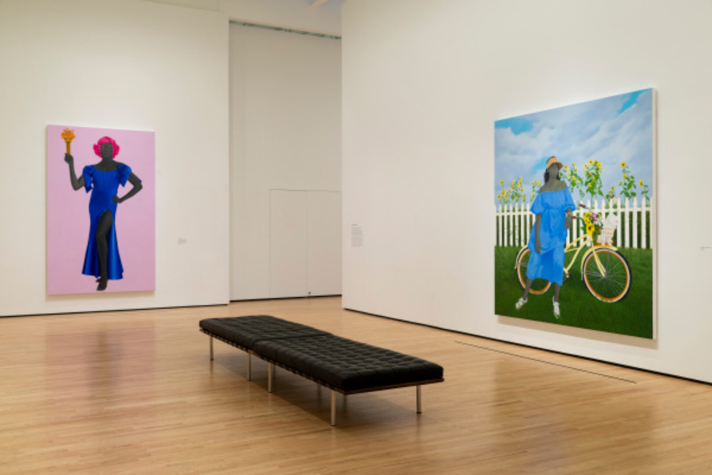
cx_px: 356
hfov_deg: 54.4
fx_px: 692
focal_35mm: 35
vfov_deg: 37.9
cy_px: 238
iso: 400
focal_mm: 35
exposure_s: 1/13
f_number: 8
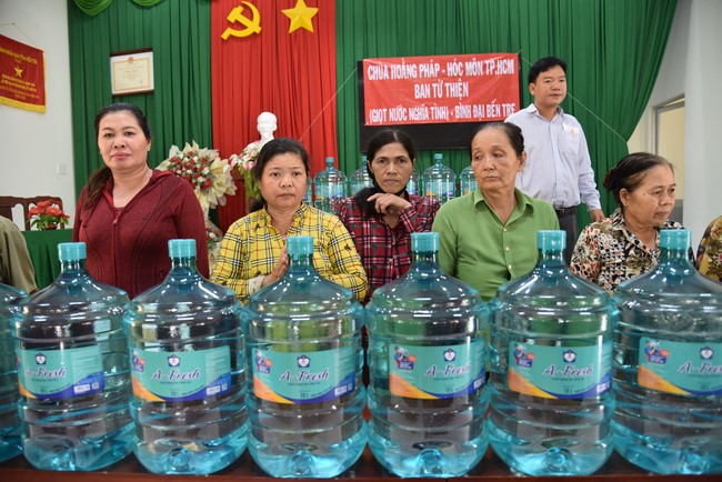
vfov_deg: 53.2
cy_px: 241
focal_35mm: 24
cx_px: 361
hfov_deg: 73.7
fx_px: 482
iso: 1100
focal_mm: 24
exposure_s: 1/60
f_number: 4
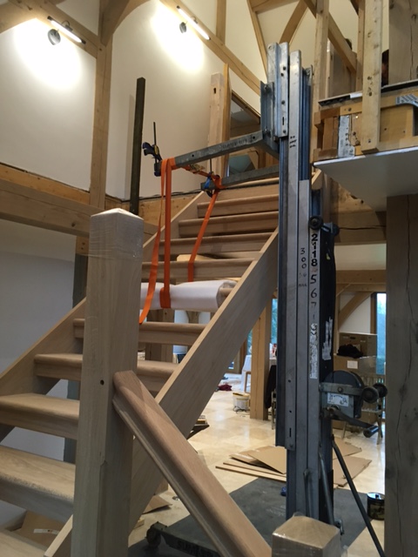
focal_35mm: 29
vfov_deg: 61.7
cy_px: 278
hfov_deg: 48.2
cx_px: 209
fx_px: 467
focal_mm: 4.15
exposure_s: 1/33
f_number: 2.2
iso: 160
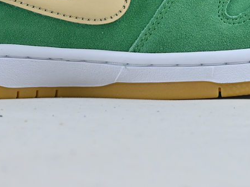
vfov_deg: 10.9
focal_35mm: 134
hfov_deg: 14.7
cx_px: 108
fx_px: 970
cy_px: -15
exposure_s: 1/160
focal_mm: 35
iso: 1000
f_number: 10
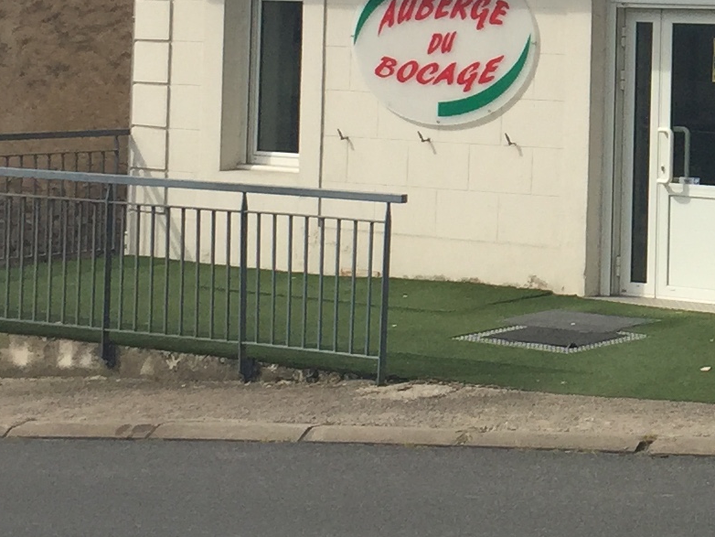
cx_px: 963
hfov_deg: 15.4
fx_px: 2500
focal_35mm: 121
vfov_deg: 12.0
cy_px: -68
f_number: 2.2
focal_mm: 4.15
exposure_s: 1/2639
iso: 32
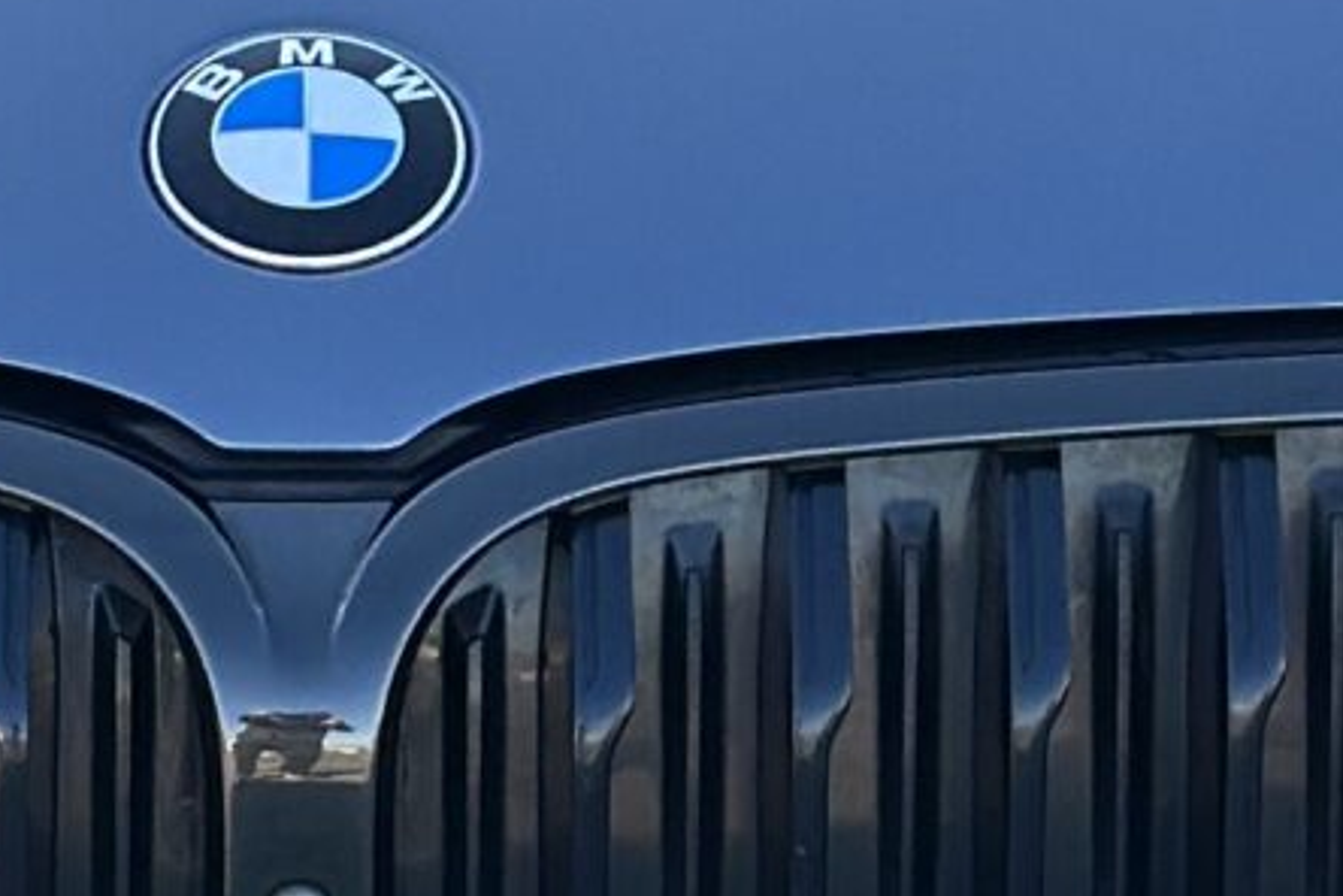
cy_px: 3
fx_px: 10743
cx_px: 248
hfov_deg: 7.1
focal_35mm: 288
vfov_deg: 4.8
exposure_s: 1/803
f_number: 1.78
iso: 80
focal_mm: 6.86
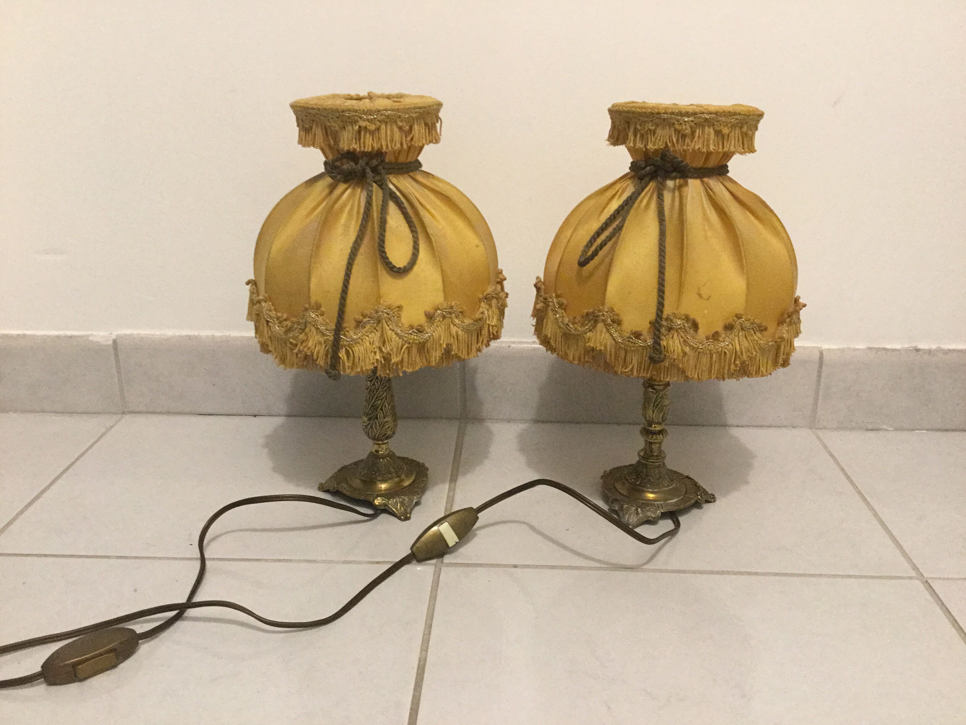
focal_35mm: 31
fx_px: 865
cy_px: 362
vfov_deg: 45.4
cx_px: 483
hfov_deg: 58.4
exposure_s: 1/25
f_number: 2.4
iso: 200
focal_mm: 3.3
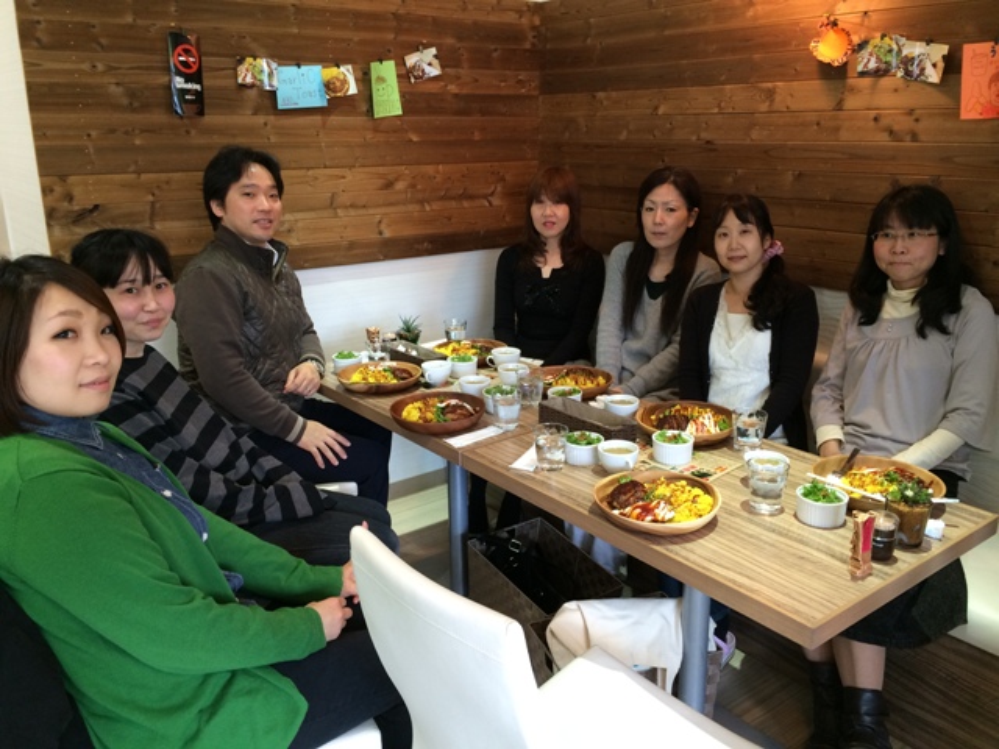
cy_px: 374
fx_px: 837
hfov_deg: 61.7
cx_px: 500
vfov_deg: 48.2
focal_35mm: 29
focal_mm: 4.15
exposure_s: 1/30
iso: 100
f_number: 2.2
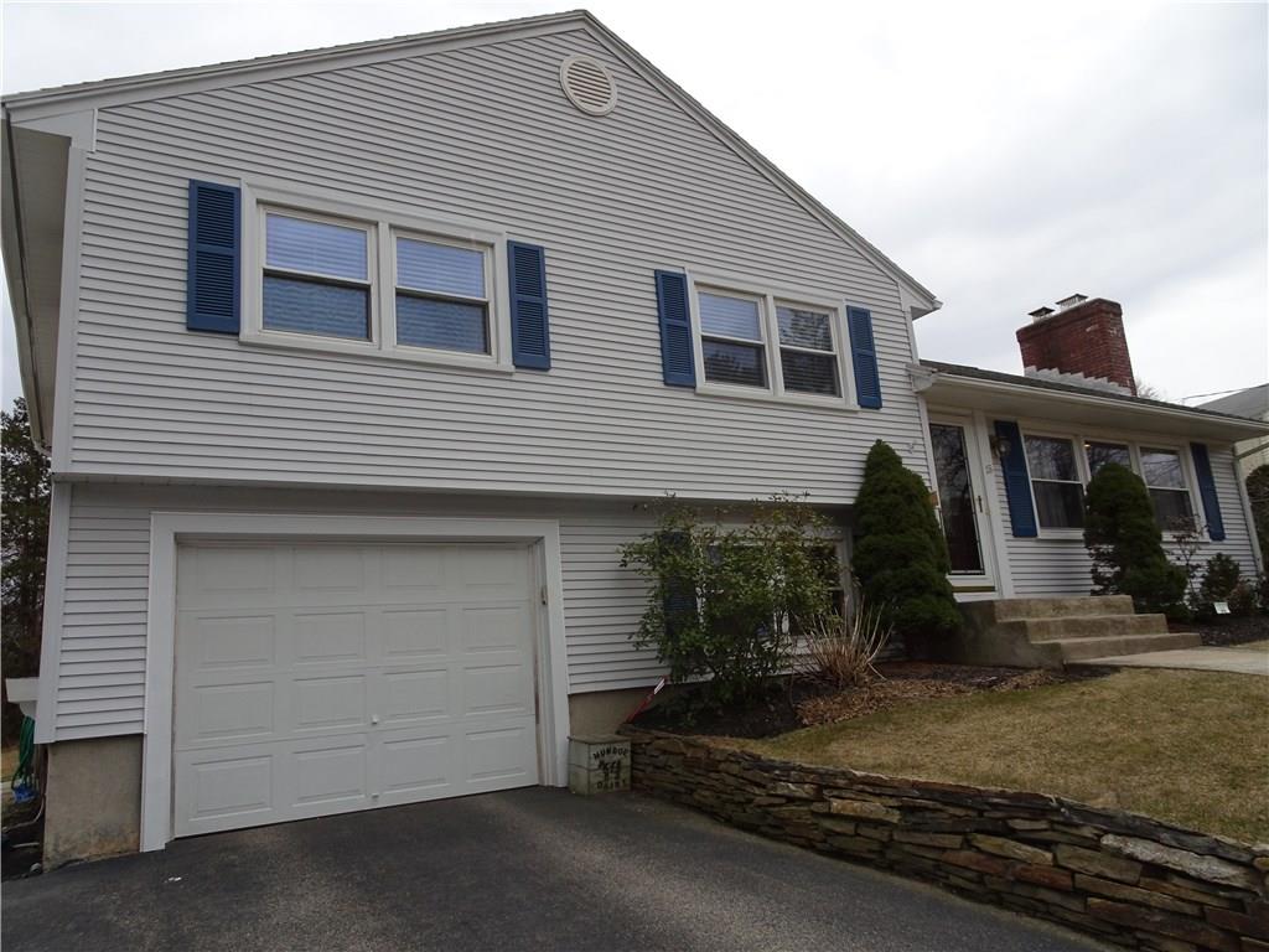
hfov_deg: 71.6
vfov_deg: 56.8
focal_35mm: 24
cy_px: 476
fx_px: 880
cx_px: 634
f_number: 3.5
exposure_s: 1/400
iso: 80
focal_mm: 4.1
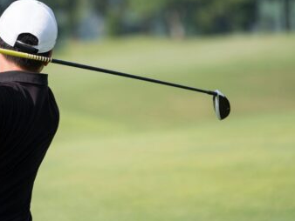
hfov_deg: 5.5
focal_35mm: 358
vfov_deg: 4.2
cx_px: 128
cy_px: 66
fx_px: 3053
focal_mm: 140
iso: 250
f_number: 2.8
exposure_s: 1/4000
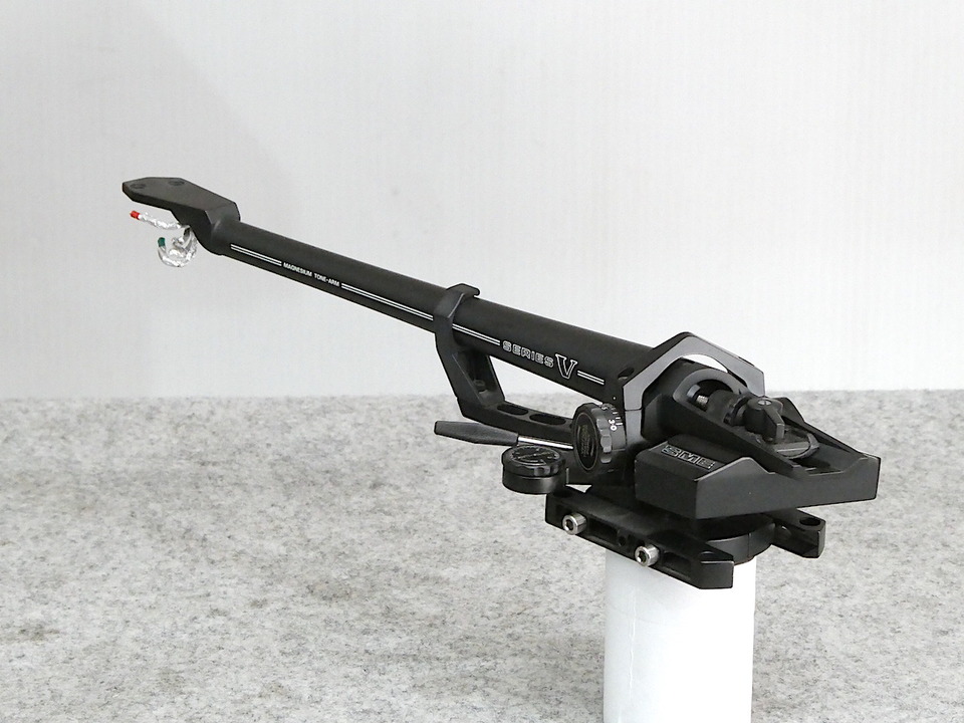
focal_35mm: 151
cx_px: 482
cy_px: 362
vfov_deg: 9.8
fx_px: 4205
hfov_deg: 13.1
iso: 1600
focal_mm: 27.1
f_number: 6.3
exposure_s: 1/60
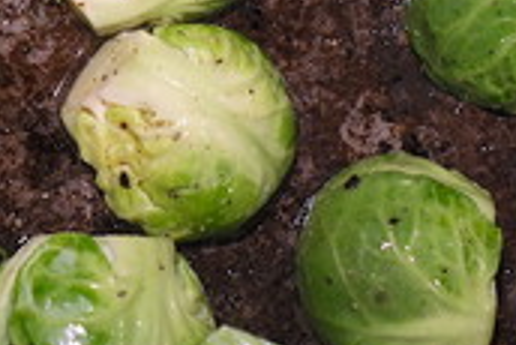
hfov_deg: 10.3
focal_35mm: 196
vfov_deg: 6.9
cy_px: -132
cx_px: -126
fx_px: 2812
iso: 200
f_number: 2.8
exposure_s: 1/42
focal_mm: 30
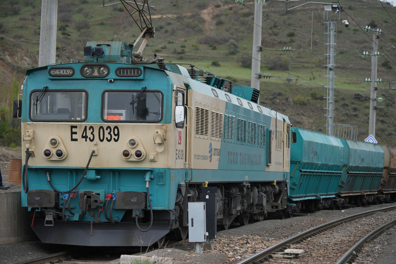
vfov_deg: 12.1
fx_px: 1243
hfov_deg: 18.1
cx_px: 198
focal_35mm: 113
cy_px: 132
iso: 100
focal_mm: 113
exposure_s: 1/640
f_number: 4
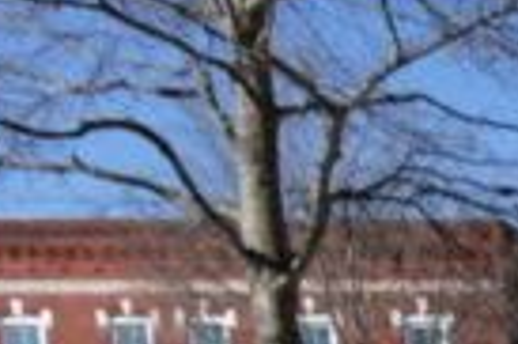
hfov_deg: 12.8
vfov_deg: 10.6
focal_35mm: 112
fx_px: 1610
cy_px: 798
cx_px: 1335
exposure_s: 1/3200
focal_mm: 7.6
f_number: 2
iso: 125
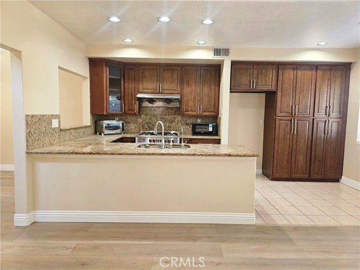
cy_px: 135
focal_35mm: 23
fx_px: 239
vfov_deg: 58.9
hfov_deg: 73.9
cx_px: 180
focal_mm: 6.3
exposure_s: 1/120
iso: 400
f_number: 1.7
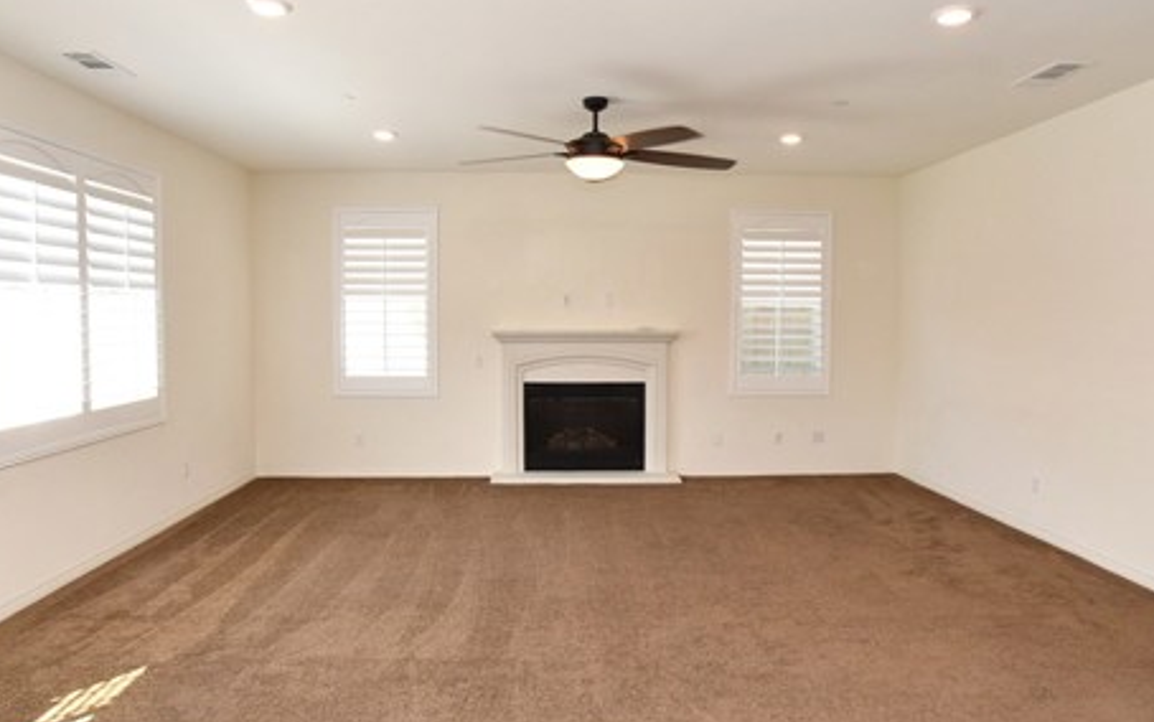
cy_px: 314
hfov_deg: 75.4
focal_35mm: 24
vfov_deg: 51.5
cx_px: 585
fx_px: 746
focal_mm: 11
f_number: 7.1
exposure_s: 1/80
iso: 800
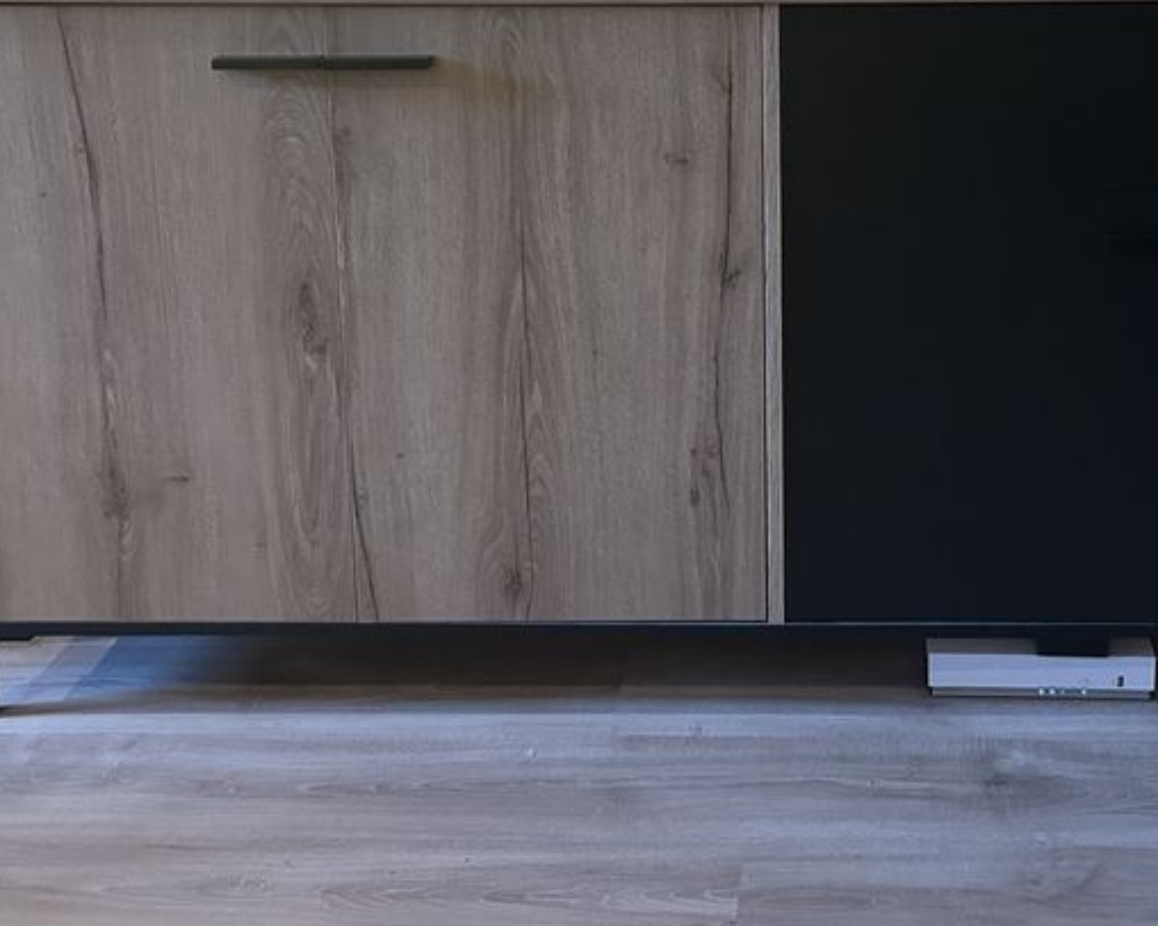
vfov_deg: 29.2
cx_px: 802
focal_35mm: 50
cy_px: 121
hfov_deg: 36.8
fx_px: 1713
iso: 500
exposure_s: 1/50
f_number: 1.5
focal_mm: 5.7
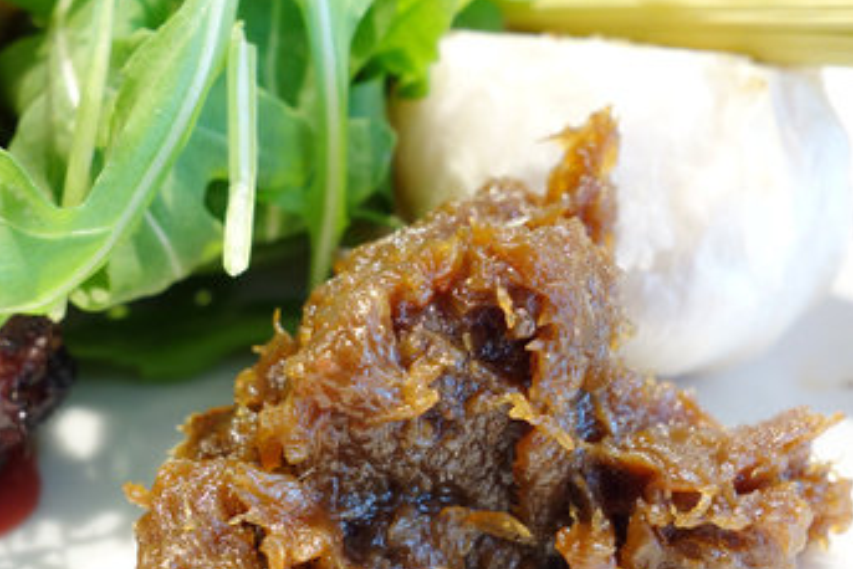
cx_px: 380
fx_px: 1161
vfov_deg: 27.3
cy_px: 405
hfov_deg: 40.3
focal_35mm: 49
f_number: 4.5
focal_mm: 10.4
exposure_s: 1/4
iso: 250
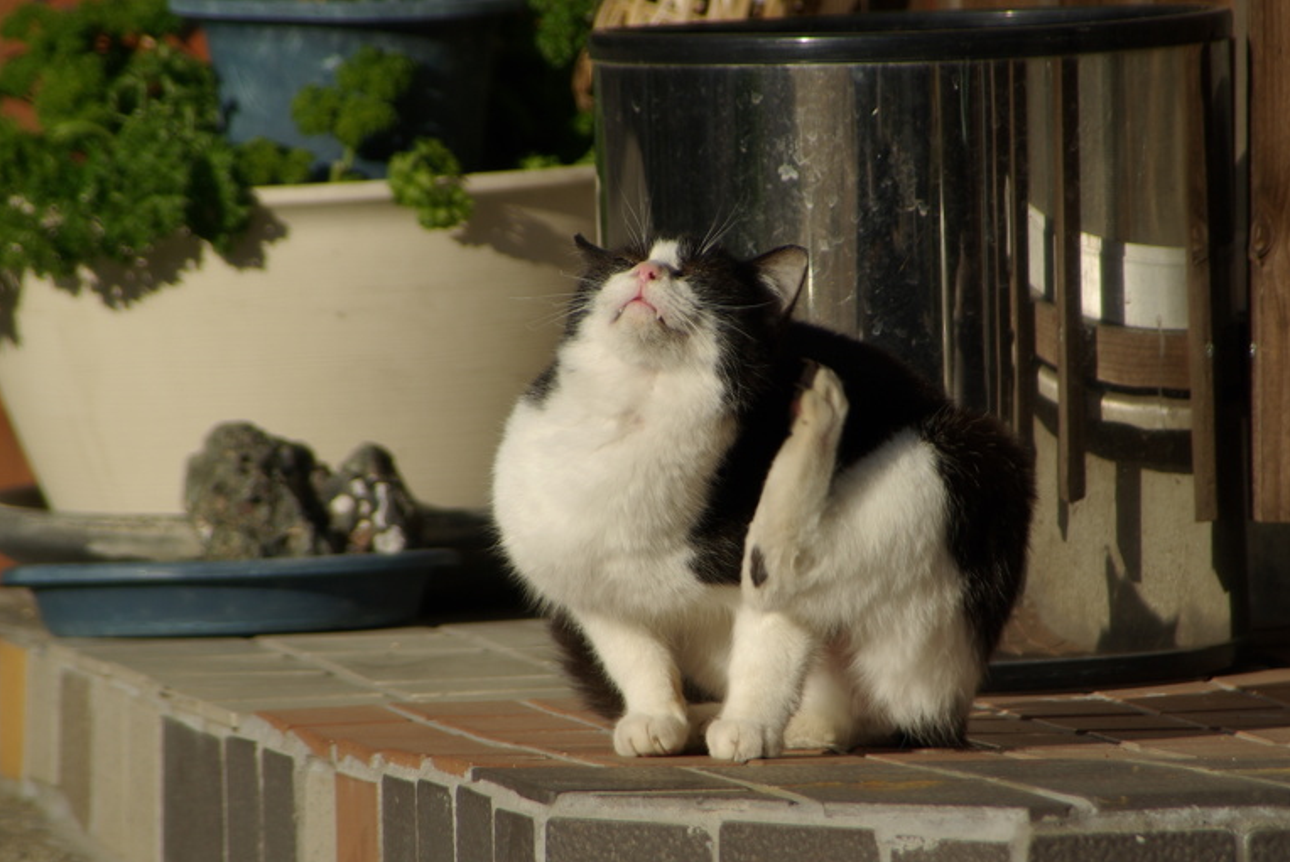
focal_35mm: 603
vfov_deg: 2.3
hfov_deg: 3.4
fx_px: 21628
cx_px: 753
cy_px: 416
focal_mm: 300
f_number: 6.3
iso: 100
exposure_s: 1/500
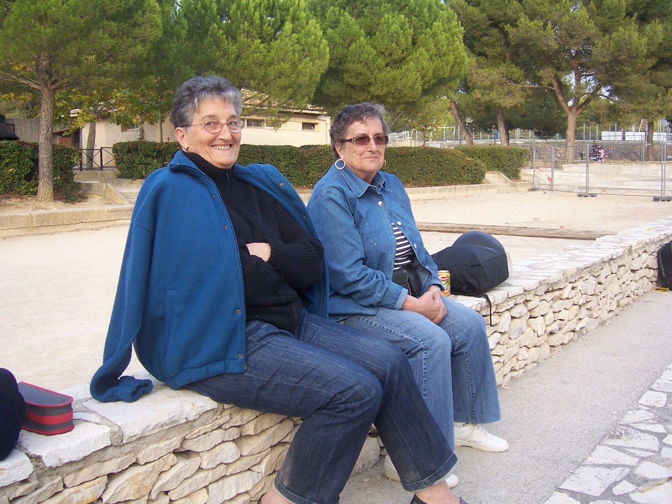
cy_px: 252
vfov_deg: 39.7
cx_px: 336
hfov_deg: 51.4
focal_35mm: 36
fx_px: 699
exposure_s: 1/125
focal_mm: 6
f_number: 3
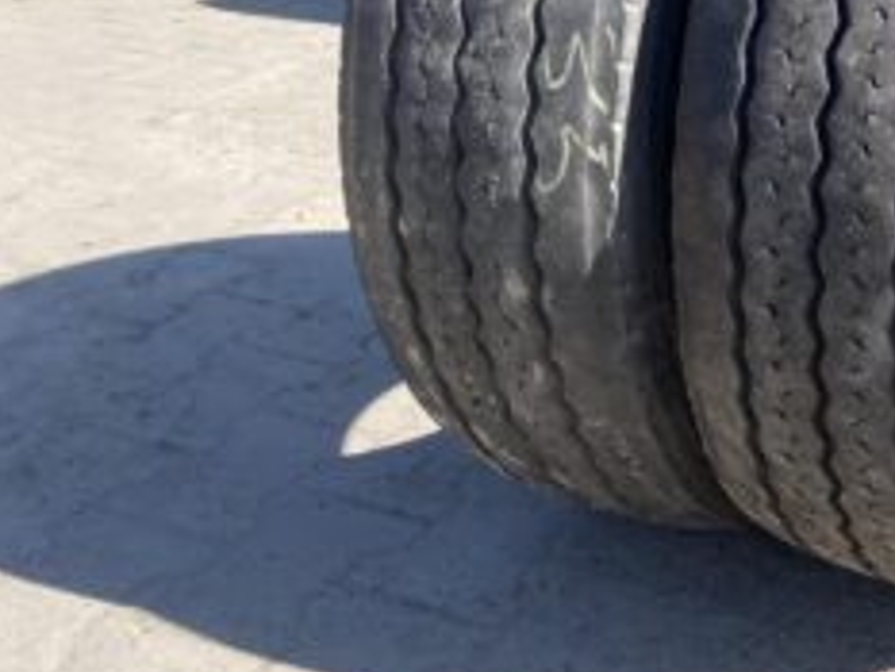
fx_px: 1242
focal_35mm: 48
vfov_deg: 29.5
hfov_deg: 37.1
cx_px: 807
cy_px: 121
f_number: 1.8
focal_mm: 4.25
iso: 32
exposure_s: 1/1429
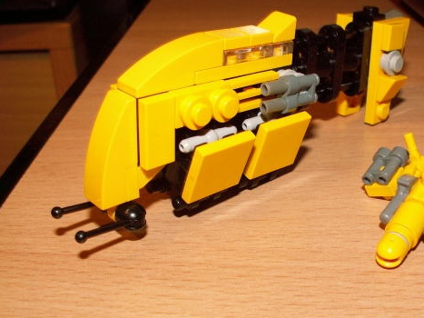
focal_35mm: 48
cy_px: 157
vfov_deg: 30.3
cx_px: 285
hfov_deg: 39.2
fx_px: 588
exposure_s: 1/8
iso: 100
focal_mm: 5.86
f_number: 3.5
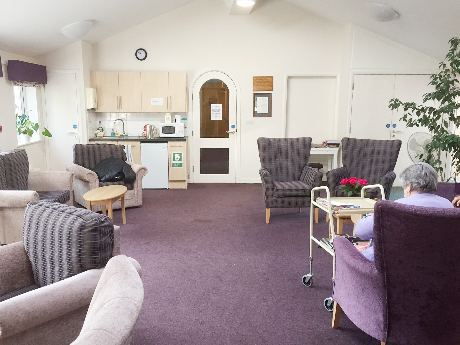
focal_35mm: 32
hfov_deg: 56.8
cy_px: 184
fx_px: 425
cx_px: 212
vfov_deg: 44.1
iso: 64
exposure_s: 1/33
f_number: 2.2
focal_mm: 4.15
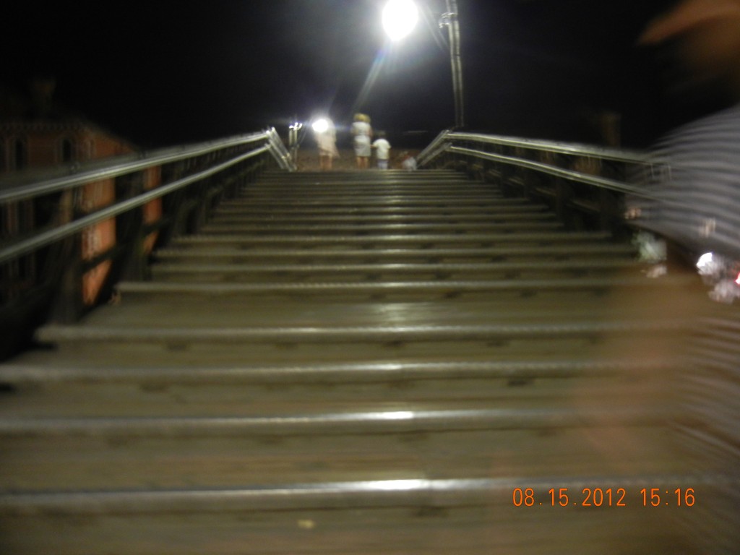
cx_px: 370
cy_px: 278
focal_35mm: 30
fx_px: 641
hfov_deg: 60.0
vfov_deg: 46.8
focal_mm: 5.4
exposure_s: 1
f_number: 3.5
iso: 400
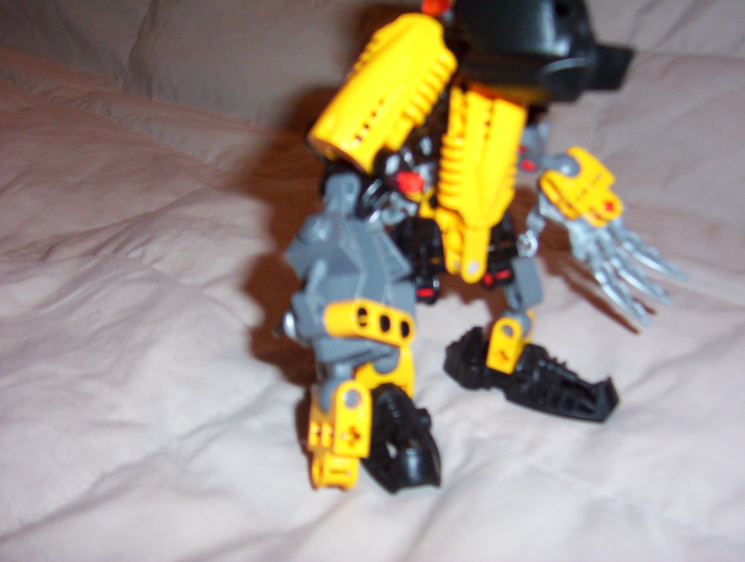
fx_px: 777
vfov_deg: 39.8
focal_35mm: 36
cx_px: 372
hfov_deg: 51.2
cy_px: 281
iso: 140
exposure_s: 1/30
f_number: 2.76
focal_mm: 5.54
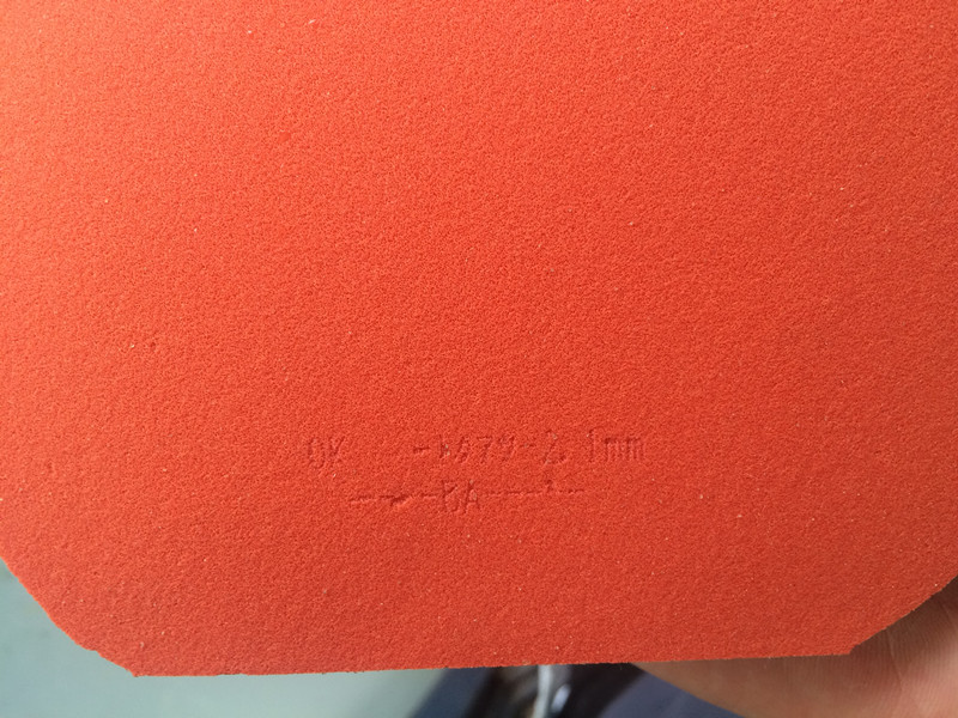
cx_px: 479
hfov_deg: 61.7
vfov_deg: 48.2
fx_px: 803
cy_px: 359
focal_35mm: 29
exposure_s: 1/30
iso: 40
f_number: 2.2
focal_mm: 4.15
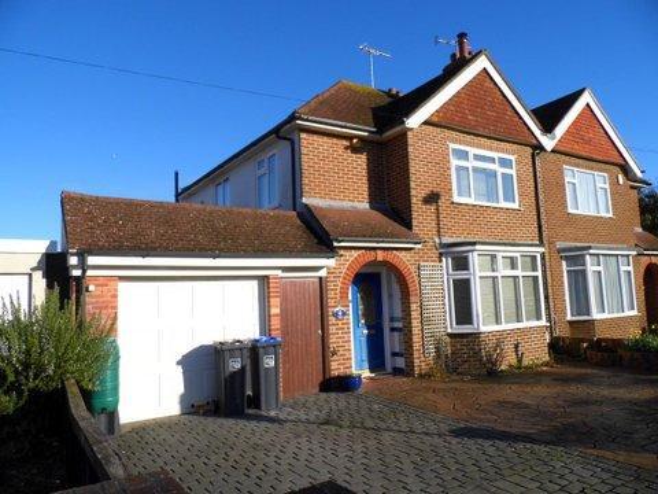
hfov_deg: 69.4
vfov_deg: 54.9
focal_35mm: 25
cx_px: 329
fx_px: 475
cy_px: 247
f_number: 8.9
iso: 100
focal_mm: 4.5
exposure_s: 1/200
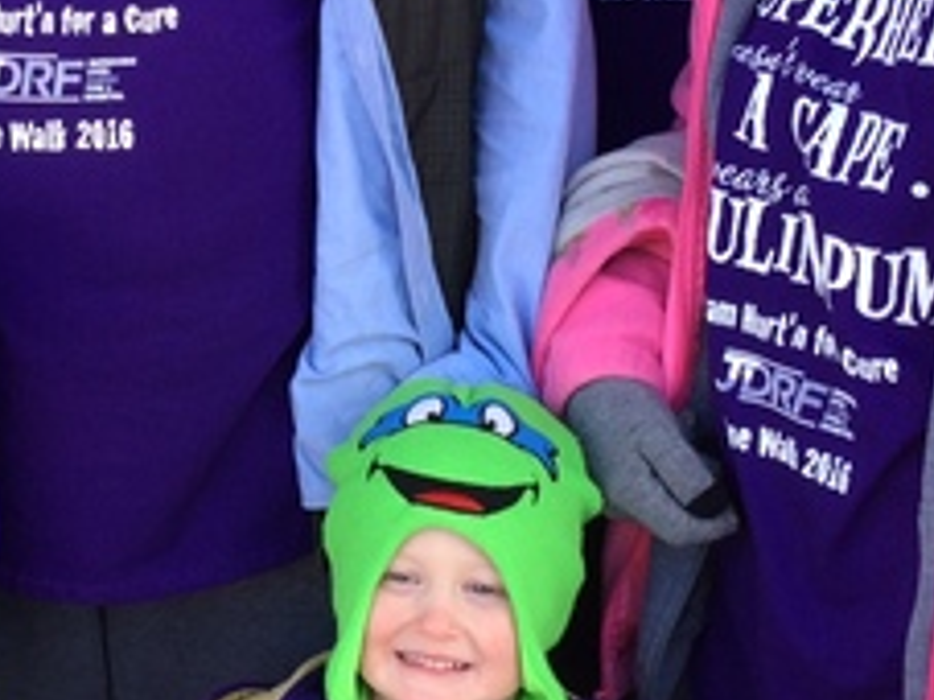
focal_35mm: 92
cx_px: 66
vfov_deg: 15.8
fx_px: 2481
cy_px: 8
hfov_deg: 20.8
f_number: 2.2
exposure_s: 1/152
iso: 32
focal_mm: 4.15
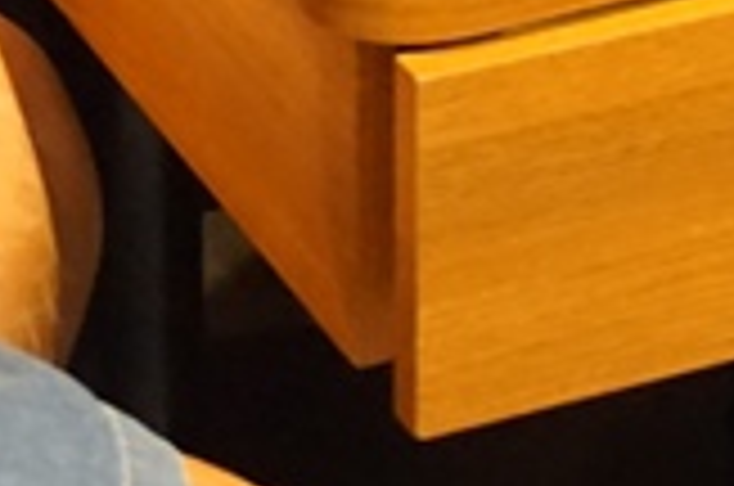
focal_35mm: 236
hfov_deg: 8.7
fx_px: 4805
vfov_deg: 5.5
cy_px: -884
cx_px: 410
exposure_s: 1/6
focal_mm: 25
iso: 3200
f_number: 4.5
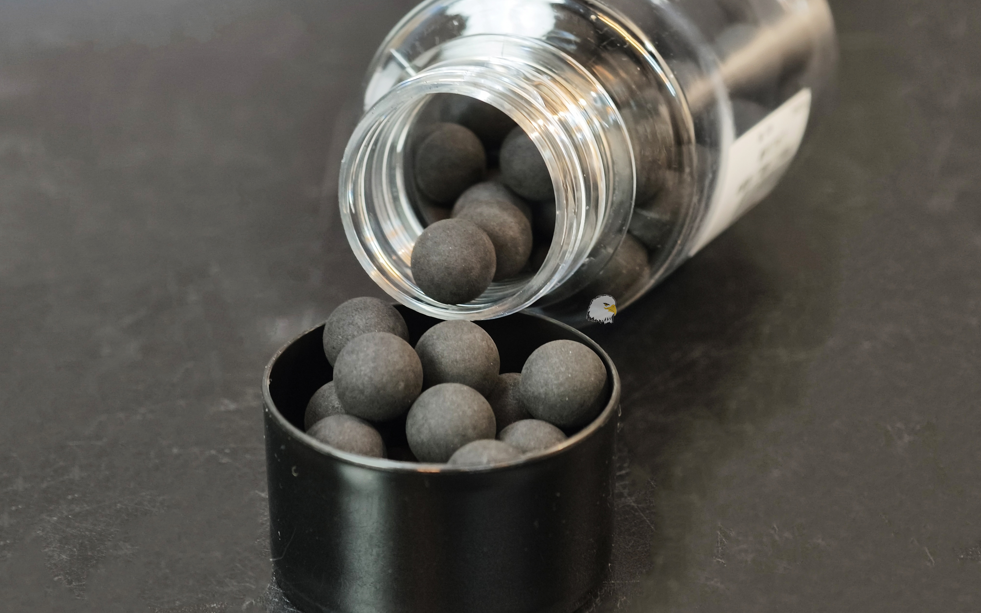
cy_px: 274
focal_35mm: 91
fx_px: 2433
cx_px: 489
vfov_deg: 14.4
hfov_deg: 22.8
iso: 986
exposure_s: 1/10
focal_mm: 22.48
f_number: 2.67
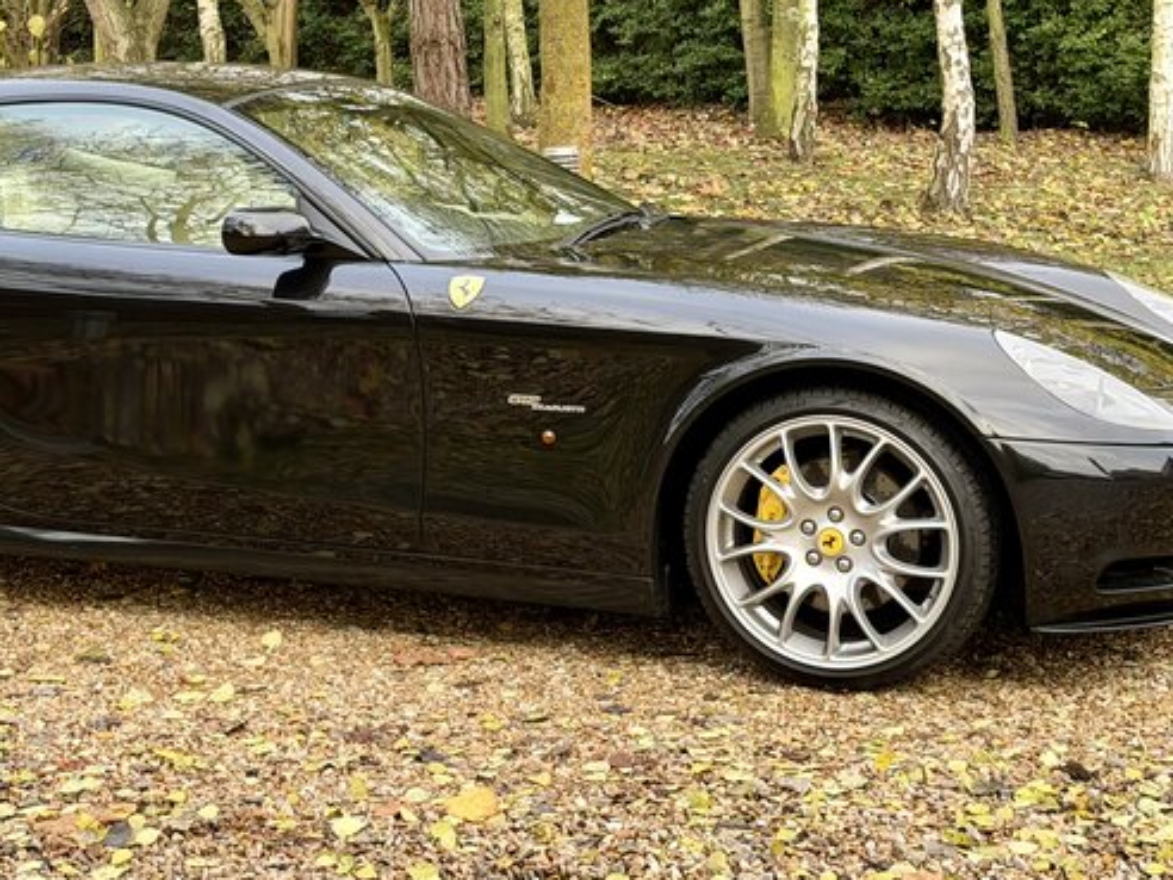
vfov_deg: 18.8
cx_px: 372
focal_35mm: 78
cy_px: 272
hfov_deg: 24.9
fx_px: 2643
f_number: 1.78
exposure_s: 1/160
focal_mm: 6.76
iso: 50
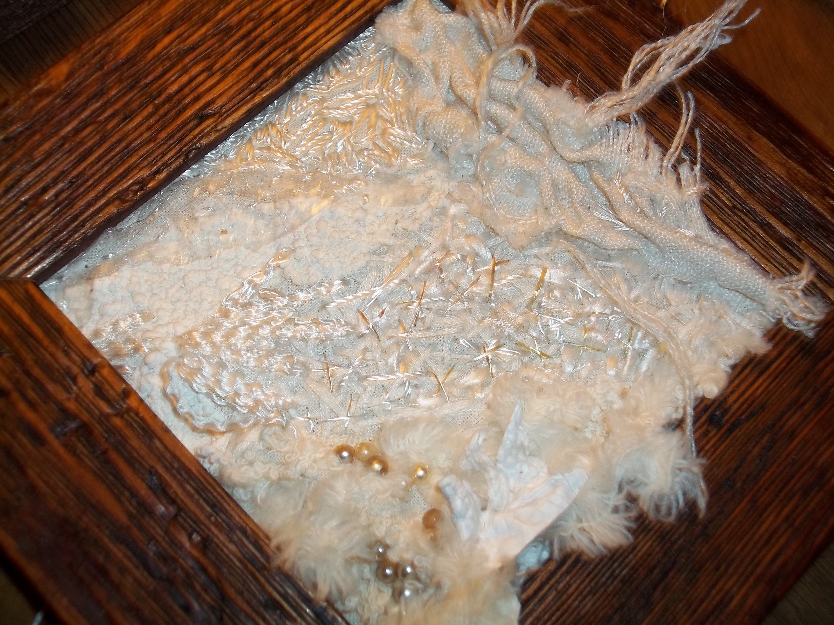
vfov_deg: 29.1
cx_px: 417
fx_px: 1205
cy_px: 312
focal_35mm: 50
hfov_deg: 38.2
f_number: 3.6
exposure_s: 1/40
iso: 80
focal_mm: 8.8
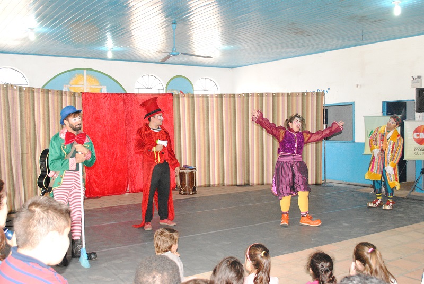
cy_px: 142
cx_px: 212
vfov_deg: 36.9
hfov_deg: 53.1
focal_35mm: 36
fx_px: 424
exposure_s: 1/60
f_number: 5.6
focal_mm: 24
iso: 1600
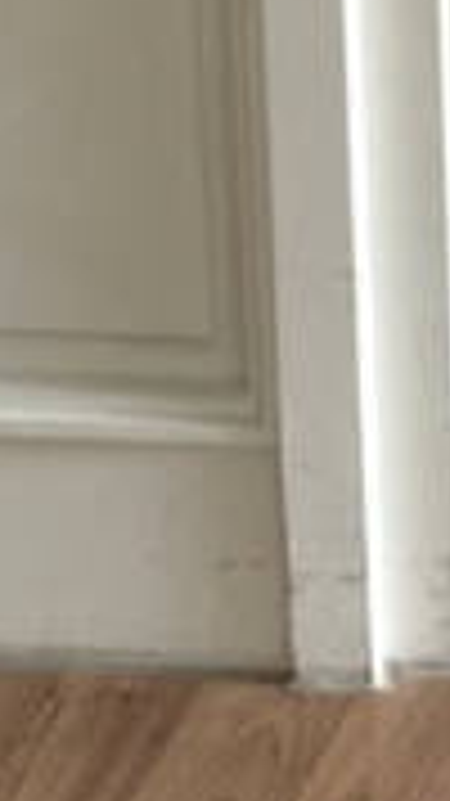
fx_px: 3376
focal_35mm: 159
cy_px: -270
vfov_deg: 13.0
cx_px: 1314
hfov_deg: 6.9
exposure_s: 1/60
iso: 80
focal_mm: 5.1
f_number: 1.6
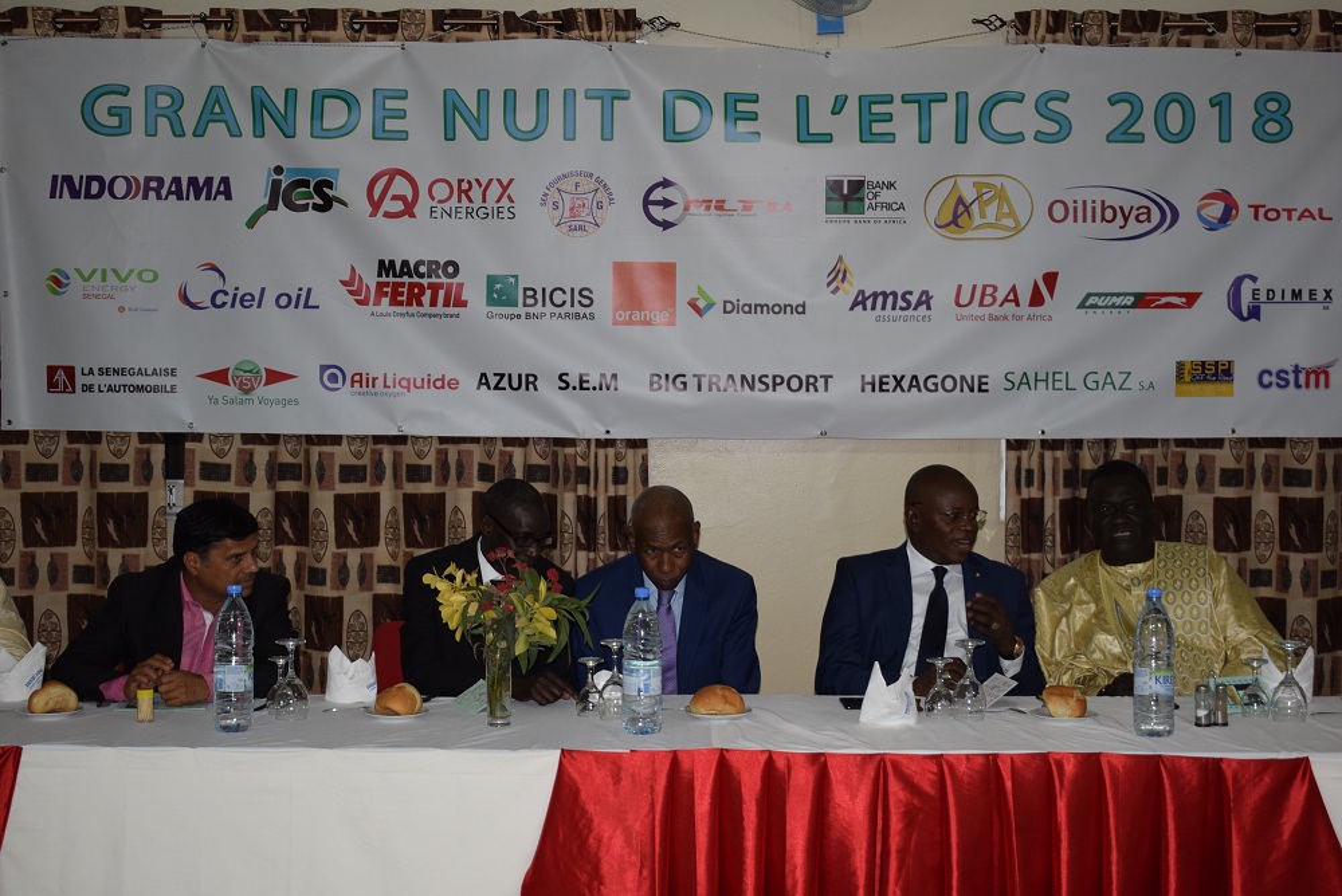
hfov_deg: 35.0
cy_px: 448
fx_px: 2126
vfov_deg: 23.8
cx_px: 671
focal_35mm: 57
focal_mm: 38
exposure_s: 1/80
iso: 800
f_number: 4.8
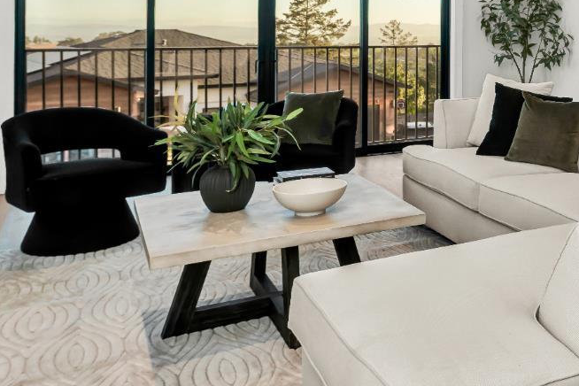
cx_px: 550
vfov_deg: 34.1
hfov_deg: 43.9
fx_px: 627
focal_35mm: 39
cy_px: 149
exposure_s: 1/100
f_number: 10
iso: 250
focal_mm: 17
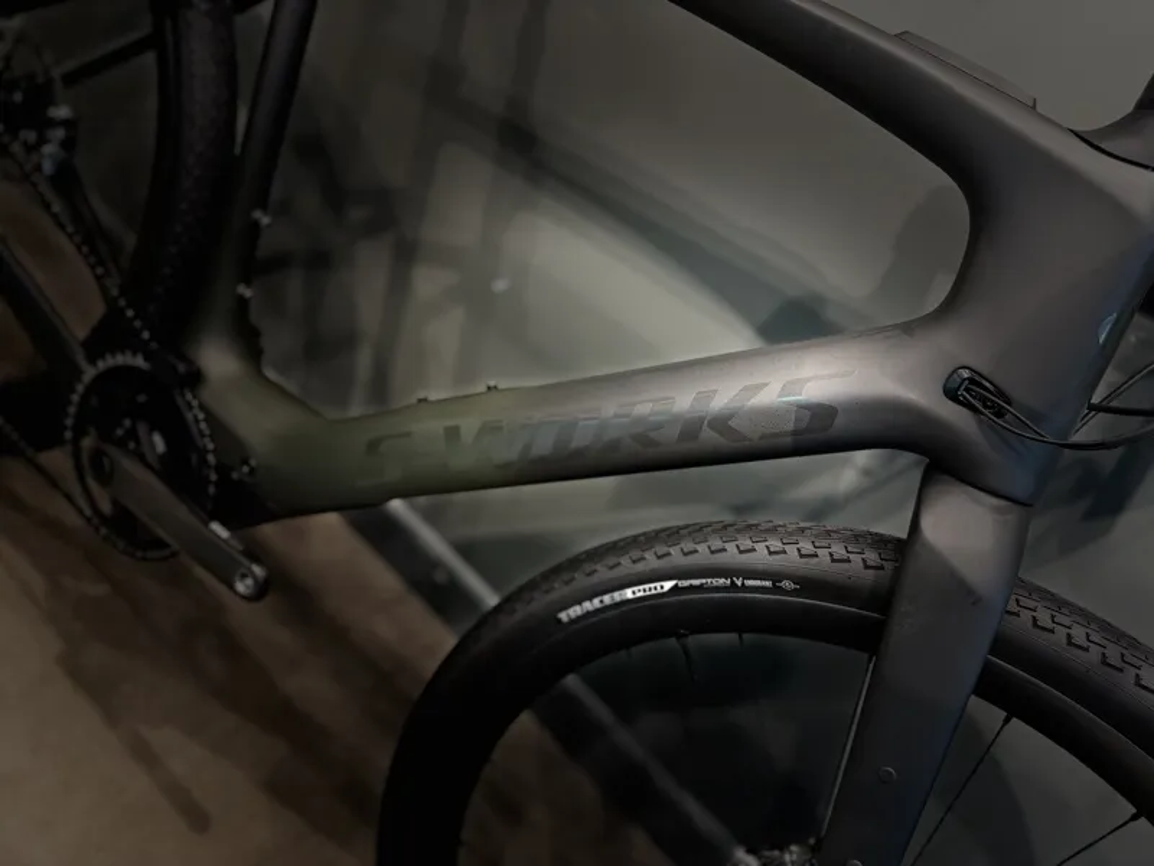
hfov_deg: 71.6
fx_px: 800
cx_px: 577
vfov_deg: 56.8
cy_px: 433
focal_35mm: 24
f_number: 1.78
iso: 125
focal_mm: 6.76
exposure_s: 1/50
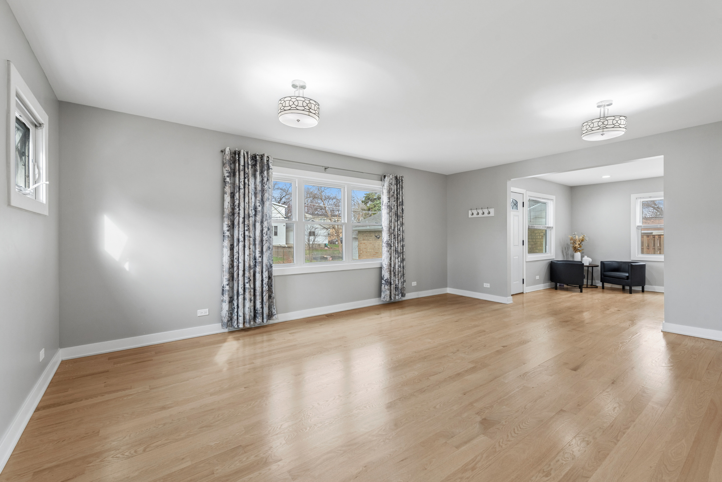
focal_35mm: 16
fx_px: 321
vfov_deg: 73.7
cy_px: 241
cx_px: 361
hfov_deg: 96.7
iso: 400
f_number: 8
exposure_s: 1/125
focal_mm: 16
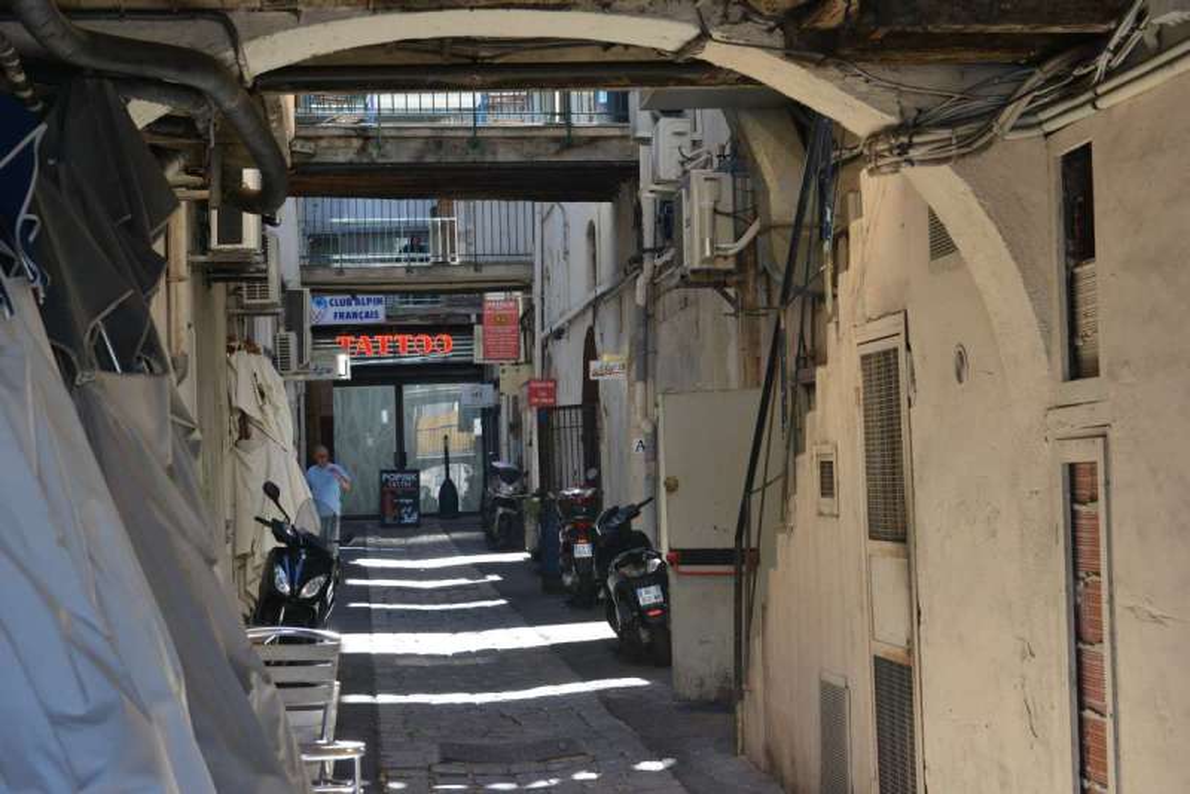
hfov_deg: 28.8
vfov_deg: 19.5
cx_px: 595
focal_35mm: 70
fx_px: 2315
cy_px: 397
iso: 1400
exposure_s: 1/125
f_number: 8
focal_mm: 70
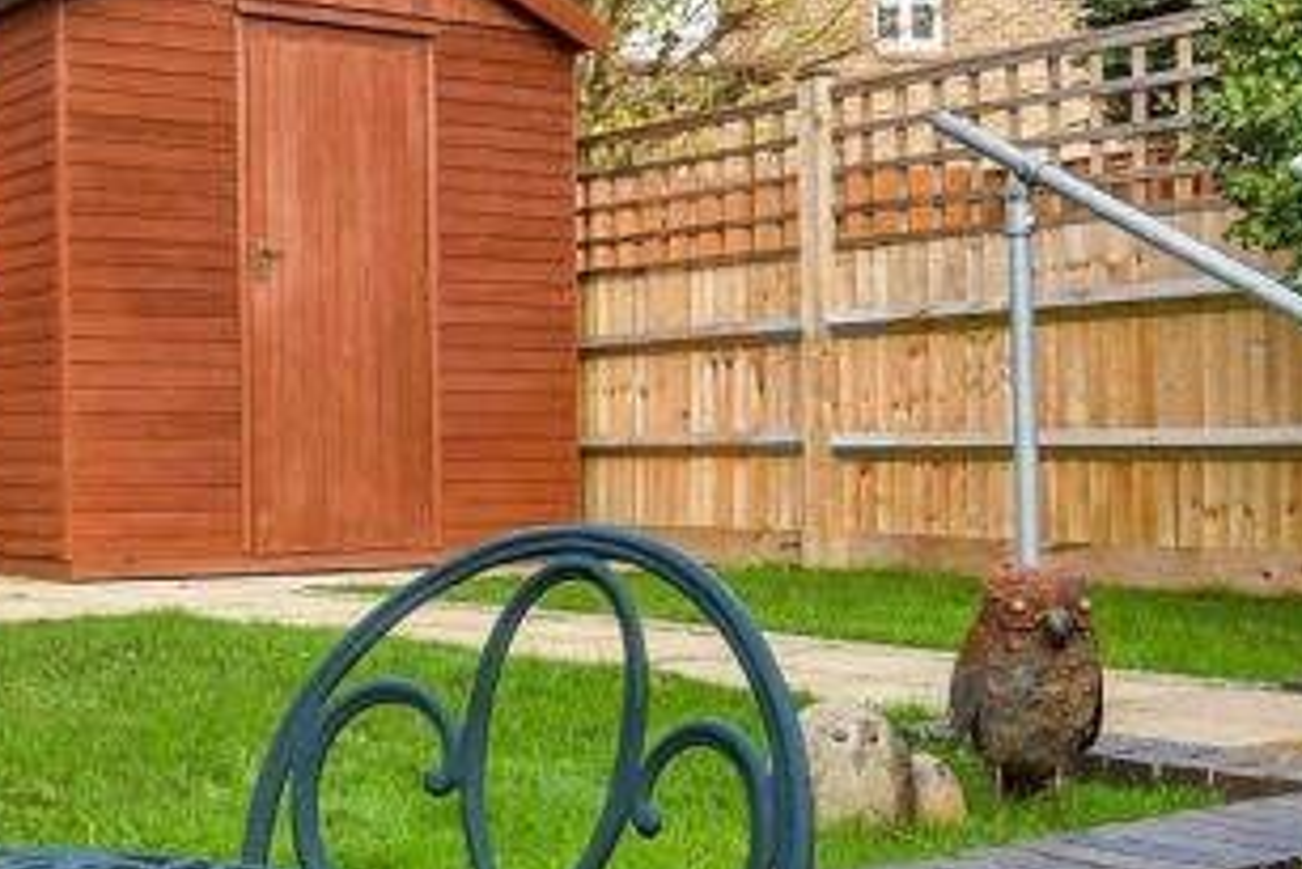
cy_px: 460
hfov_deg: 36.5
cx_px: 72
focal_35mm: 50
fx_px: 1809
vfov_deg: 27.0
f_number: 8
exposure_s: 1/60
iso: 160
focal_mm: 10
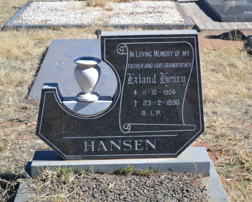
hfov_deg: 24.4
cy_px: 101
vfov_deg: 19.7
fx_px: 582
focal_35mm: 78
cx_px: 128
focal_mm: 46
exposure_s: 1/125
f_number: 5.6
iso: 140
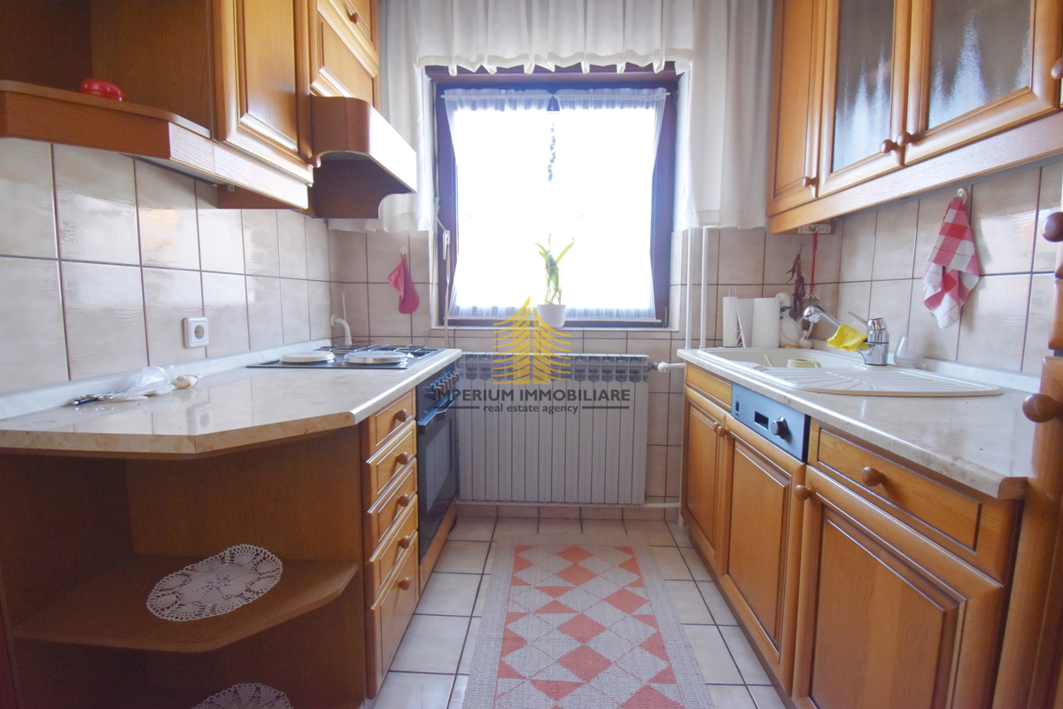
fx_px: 443
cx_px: 532
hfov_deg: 100.4
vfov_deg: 77.3
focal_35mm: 15
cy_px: 354
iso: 800
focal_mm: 10
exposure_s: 1/125
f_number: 4.5
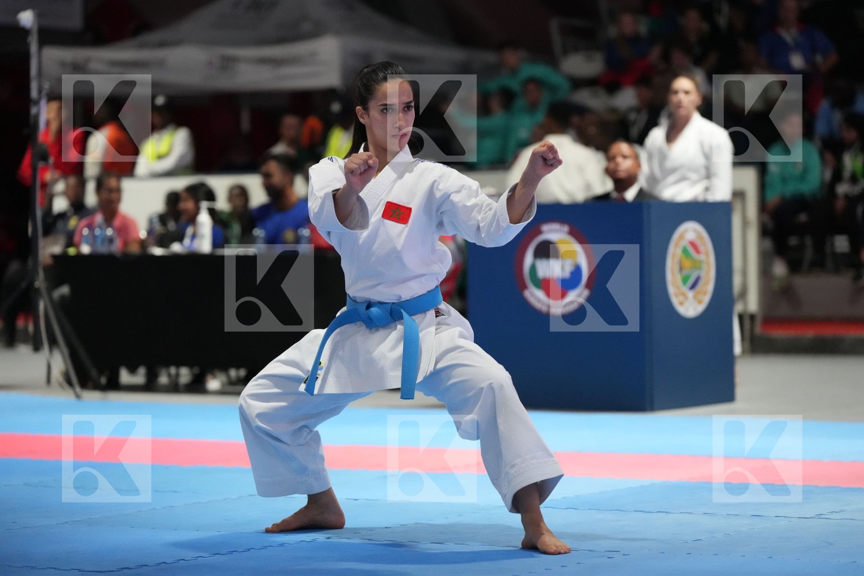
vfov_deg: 10.8
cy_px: 288
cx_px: 432
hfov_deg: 16.1
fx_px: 3048
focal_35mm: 127
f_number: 2.8
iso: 8000
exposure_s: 1/500
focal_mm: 127
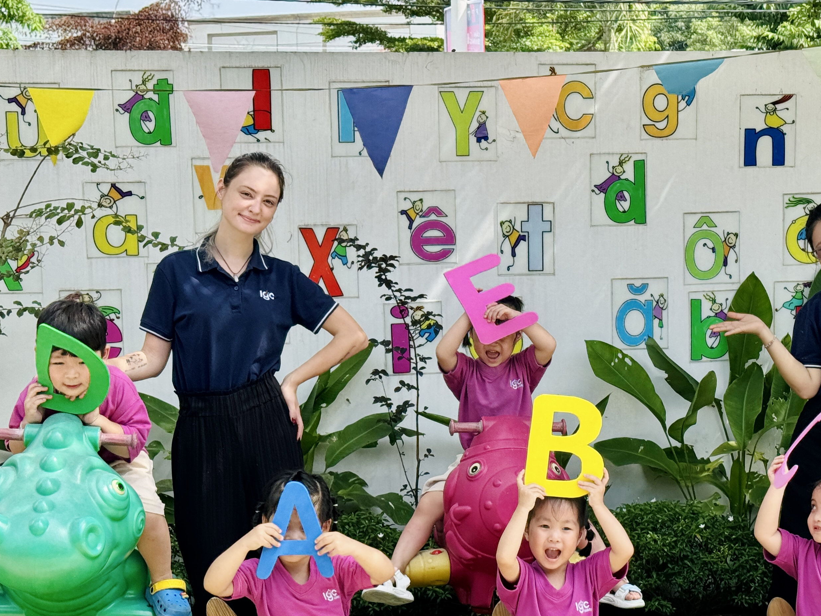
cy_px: 387
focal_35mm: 78
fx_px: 1850
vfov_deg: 18.9
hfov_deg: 24.9
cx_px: 520
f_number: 1.78
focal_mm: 6.76
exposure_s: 1/1490
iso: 64
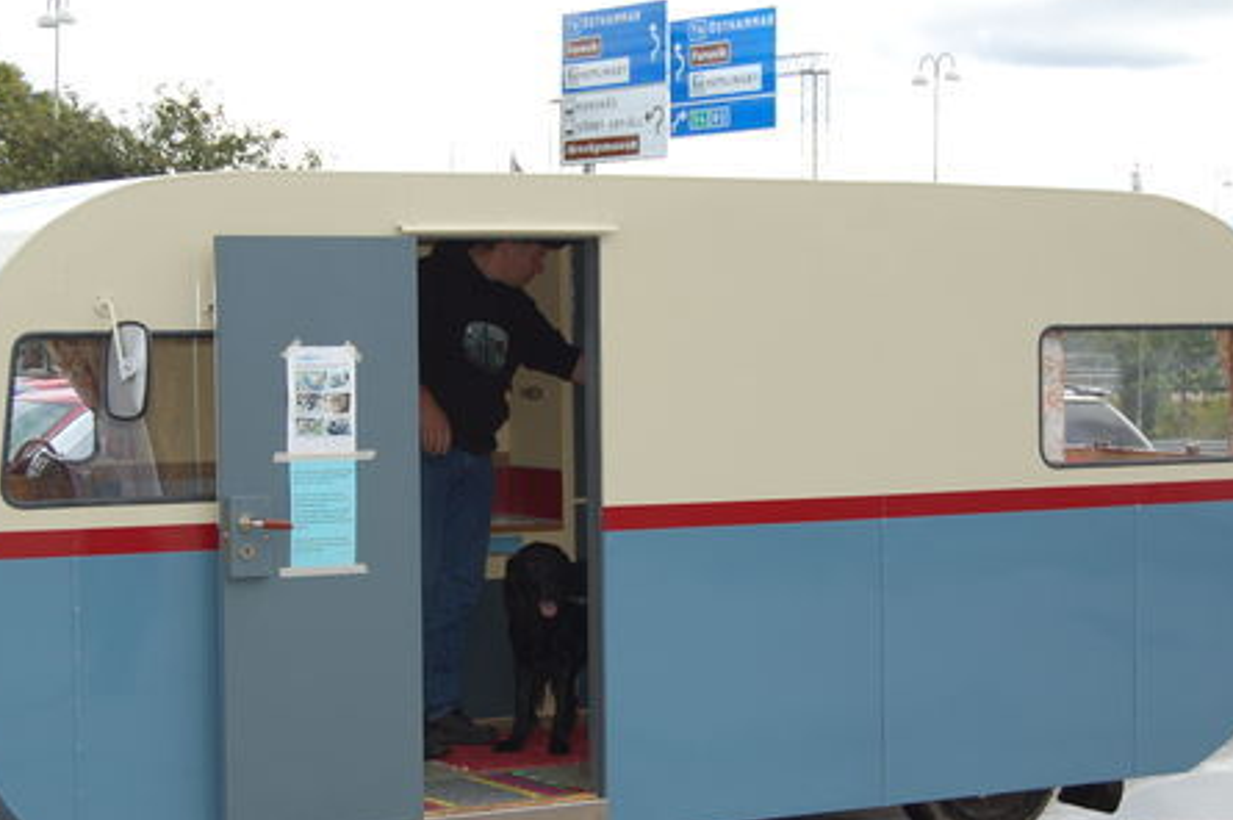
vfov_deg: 16.6
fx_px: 2806
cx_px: 535
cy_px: 443
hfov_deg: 24.8
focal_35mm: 82
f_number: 5.6
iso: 220
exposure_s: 1/500
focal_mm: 38
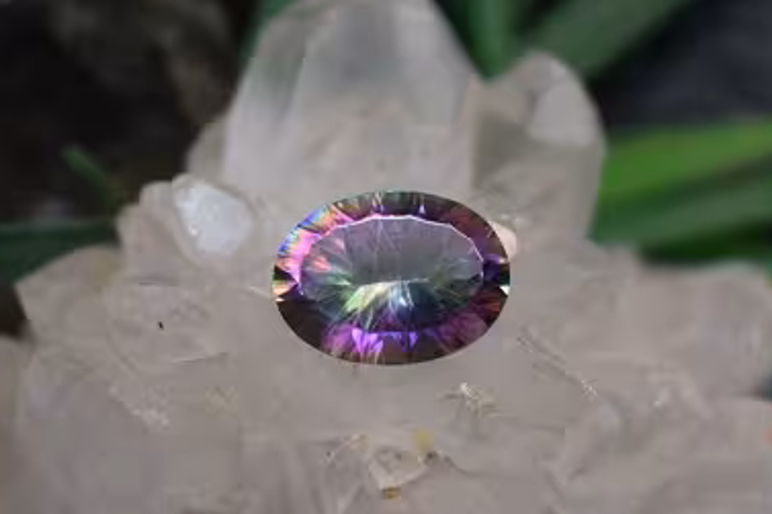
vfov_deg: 15.6
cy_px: 264
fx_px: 1876
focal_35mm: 88
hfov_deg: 23.3
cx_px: 385
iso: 400
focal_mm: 55
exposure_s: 1/125
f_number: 5.6
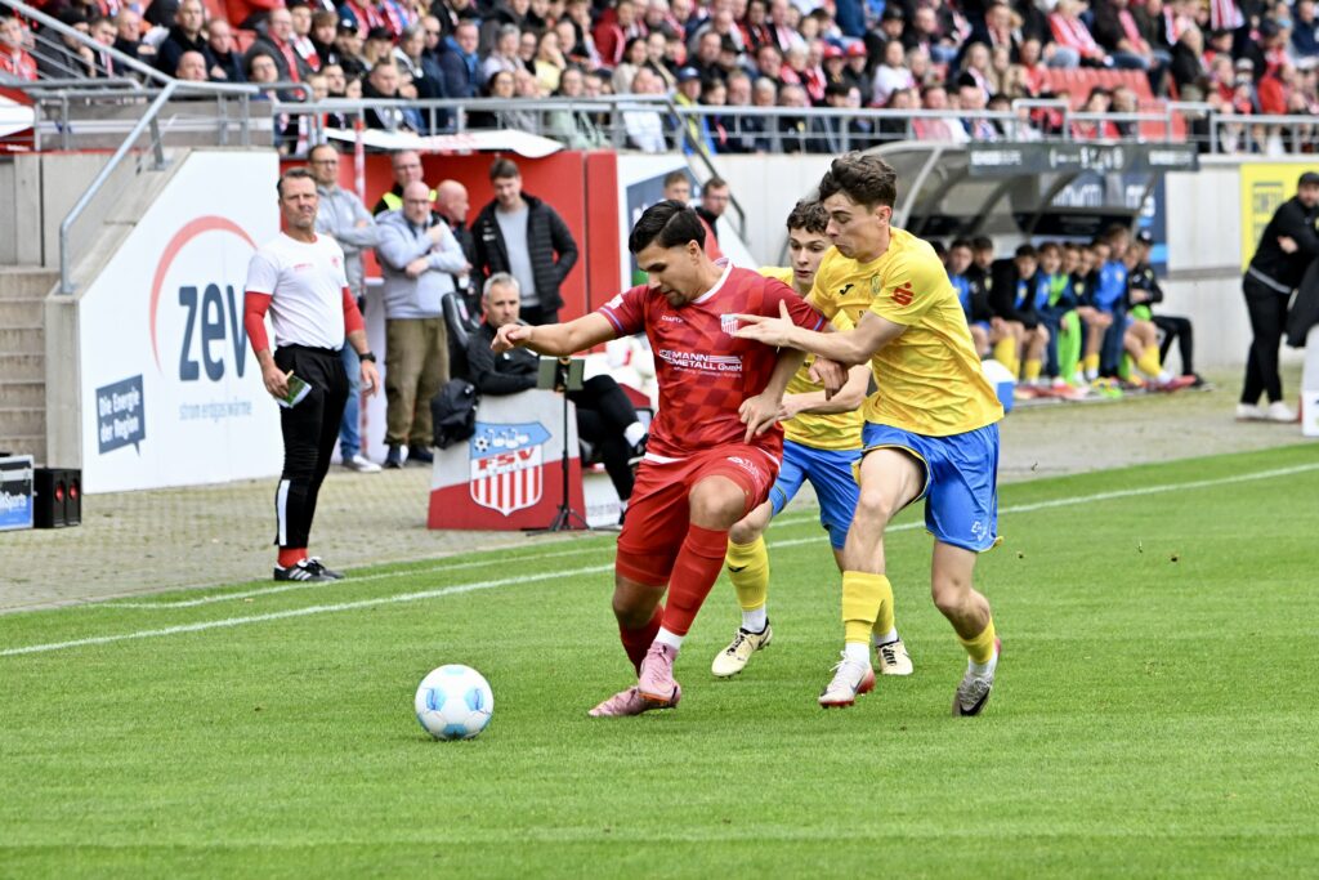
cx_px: 660
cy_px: 440
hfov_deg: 11.1
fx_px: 6779
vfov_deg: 7.4
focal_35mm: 185
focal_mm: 185
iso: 3200
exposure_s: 1/1600
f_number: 5.3
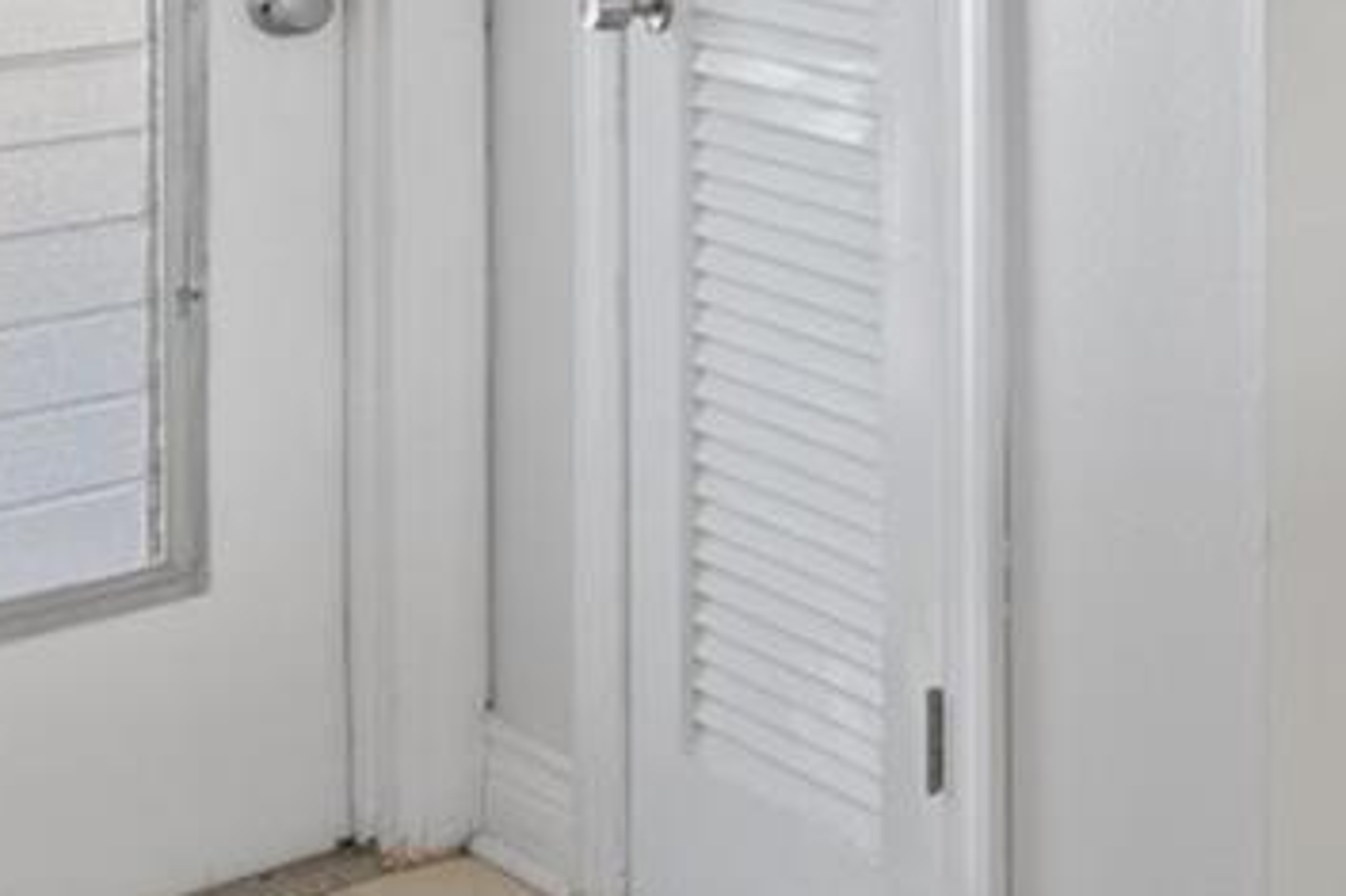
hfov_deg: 20.1
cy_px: -416
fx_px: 2877
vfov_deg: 16.3
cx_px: 2334
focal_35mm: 77
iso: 320
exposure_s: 1.3
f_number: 9
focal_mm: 17
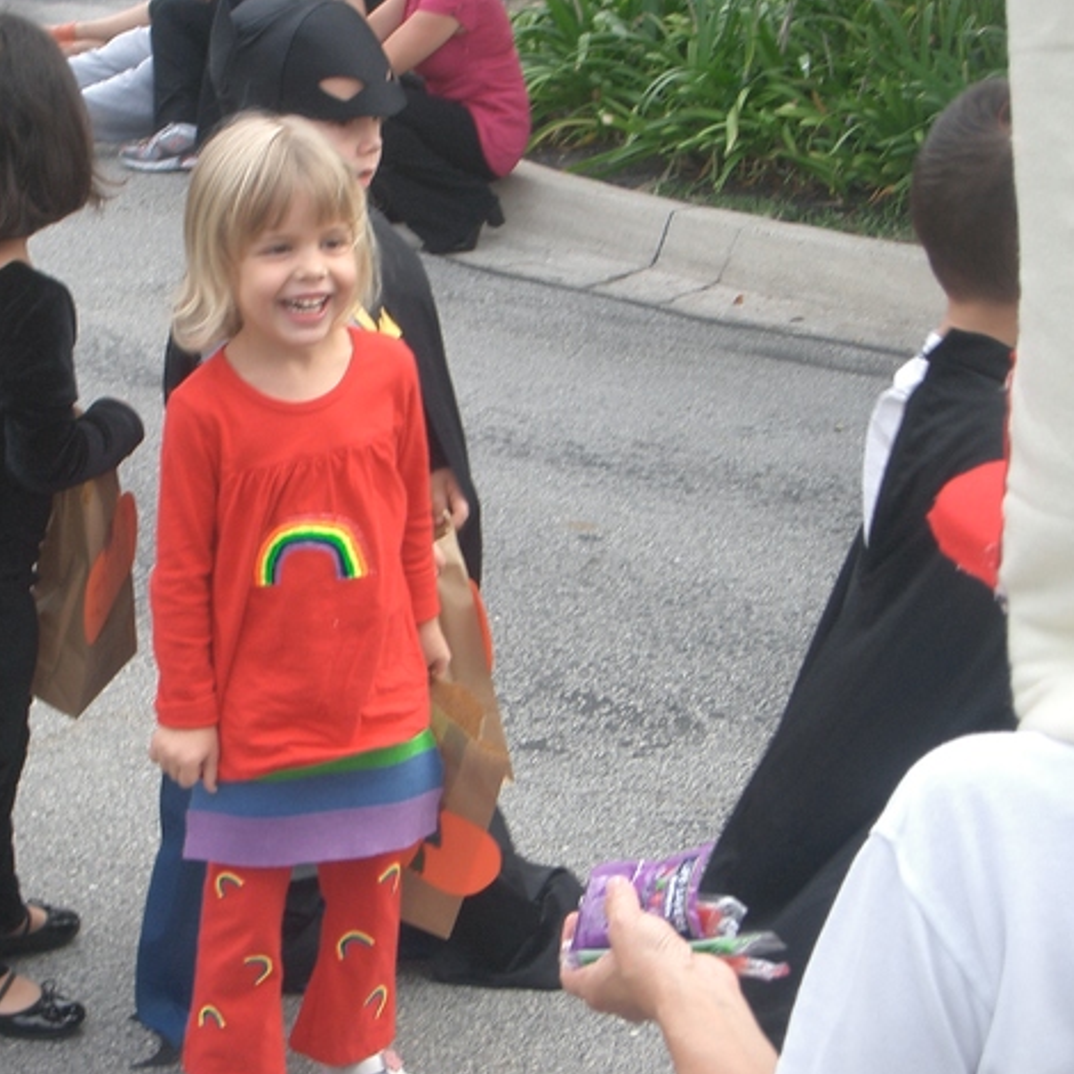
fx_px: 3124
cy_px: 542
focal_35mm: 89
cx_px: 350
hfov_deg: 19.4
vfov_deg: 19.5
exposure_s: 1/125
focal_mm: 12.2
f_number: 3.9
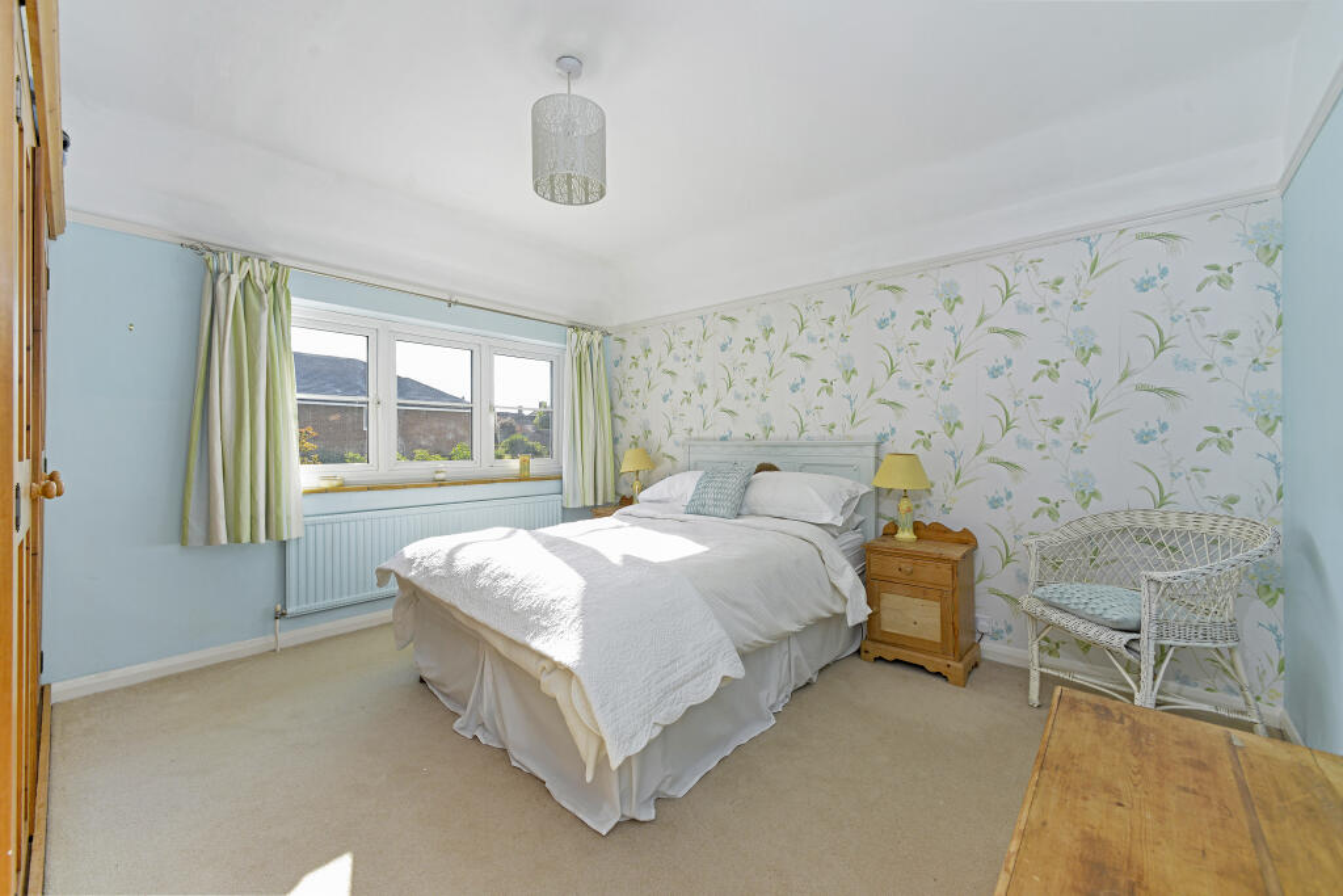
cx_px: 672
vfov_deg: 81.2
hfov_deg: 104.2
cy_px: 448
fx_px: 522
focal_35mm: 14
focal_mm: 14
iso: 400
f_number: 7.1
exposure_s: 1/200
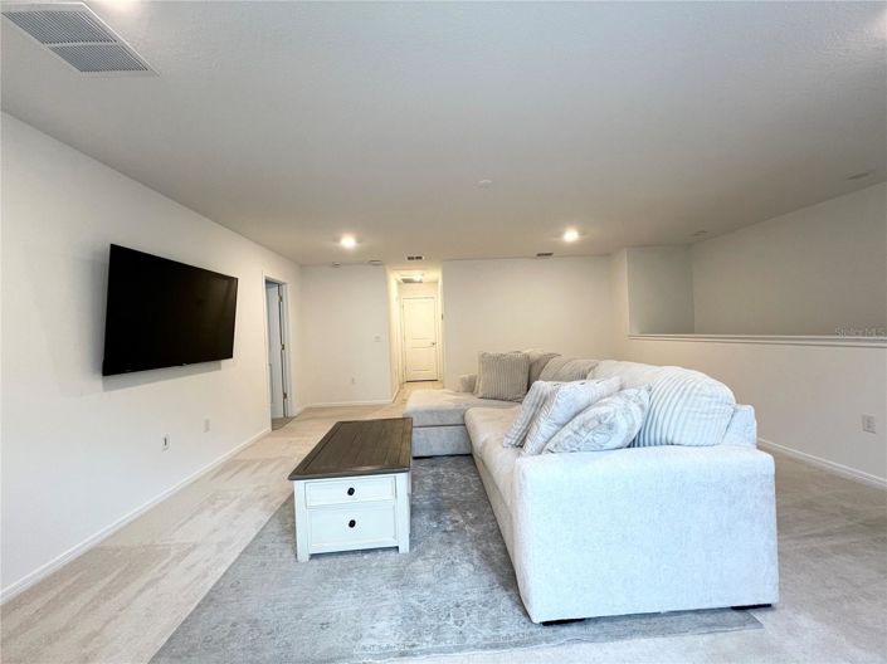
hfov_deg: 106.2
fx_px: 333
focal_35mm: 13
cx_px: 444
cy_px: 332
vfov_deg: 89.9
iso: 125
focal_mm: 1.57
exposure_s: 1/60
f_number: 1.8
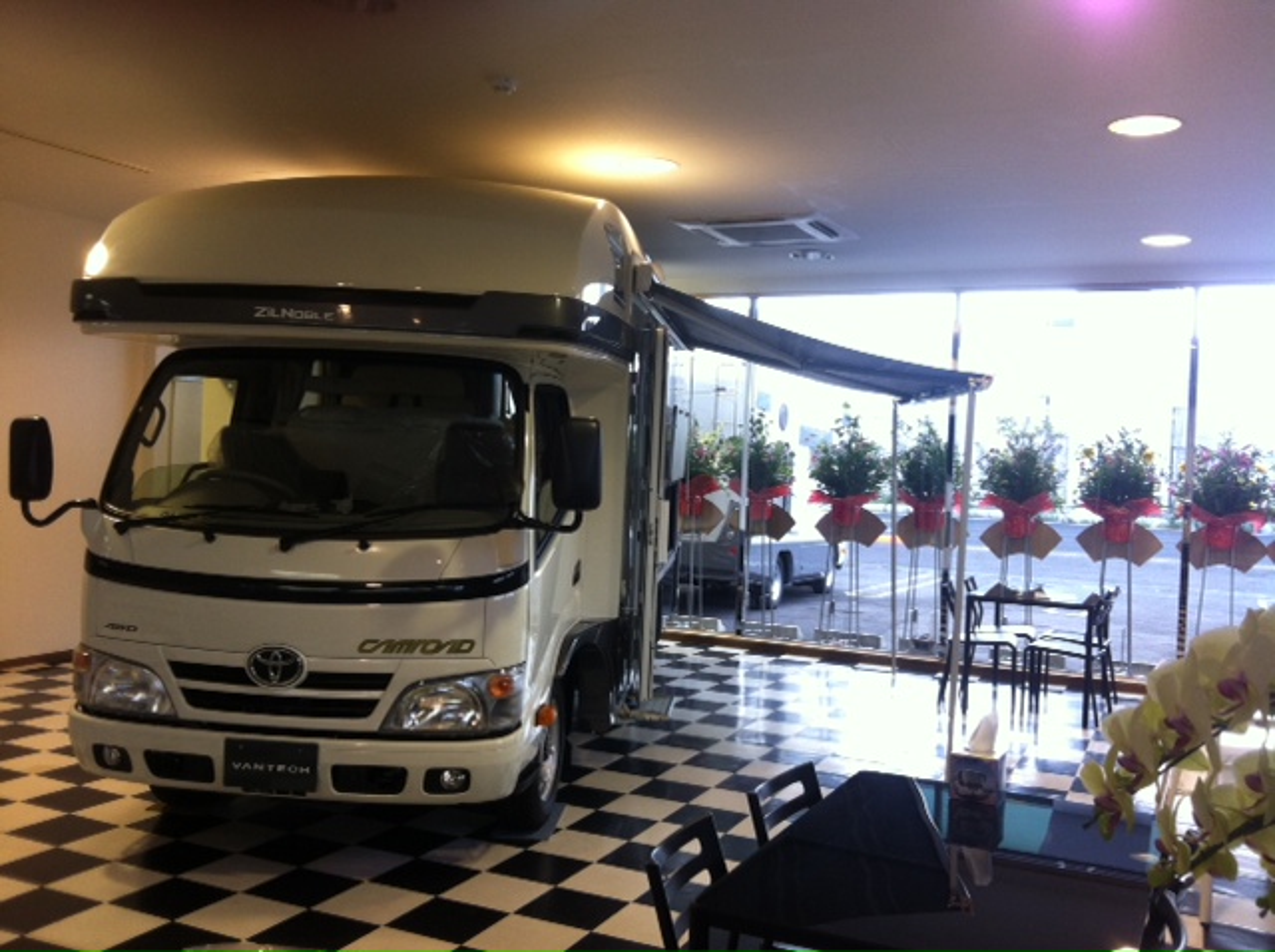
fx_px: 1287
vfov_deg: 40.6
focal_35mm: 35
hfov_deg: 52.7
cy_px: 476
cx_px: 638
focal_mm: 3.85
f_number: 2.8
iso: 80
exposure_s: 1/60
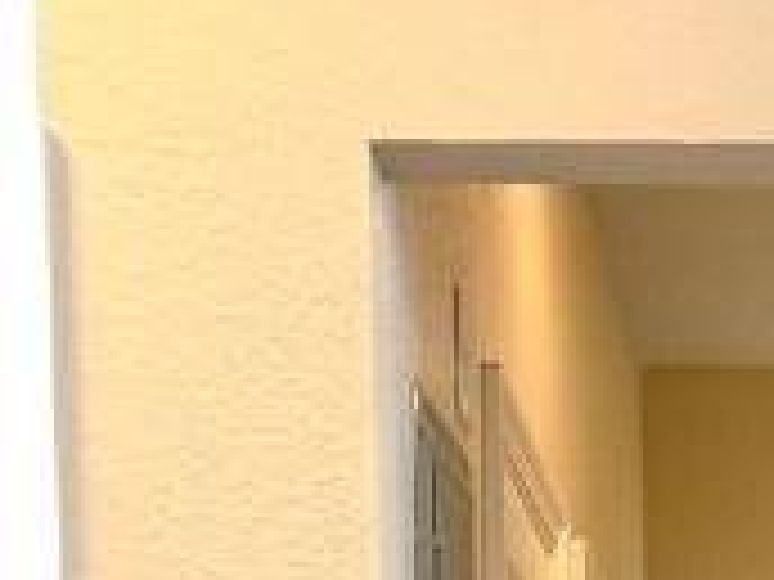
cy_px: 1236
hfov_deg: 13.4
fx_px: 3197
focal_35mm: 143
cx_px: 936
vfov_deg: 9.5
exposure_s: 1/60
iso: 200
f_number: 1.78
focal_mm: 6.76
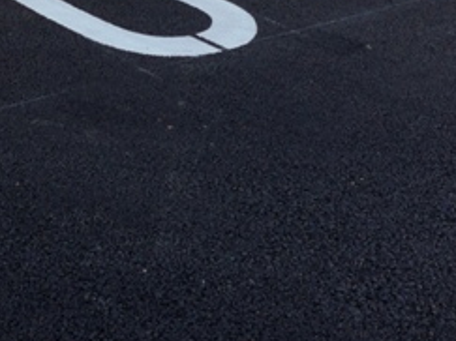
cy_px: -58
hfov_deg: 21.4
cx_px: -45
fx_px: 1145
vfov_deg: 16.3
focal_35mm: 87
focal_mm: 4.12
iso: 50
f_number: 2.4
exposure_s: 1/296
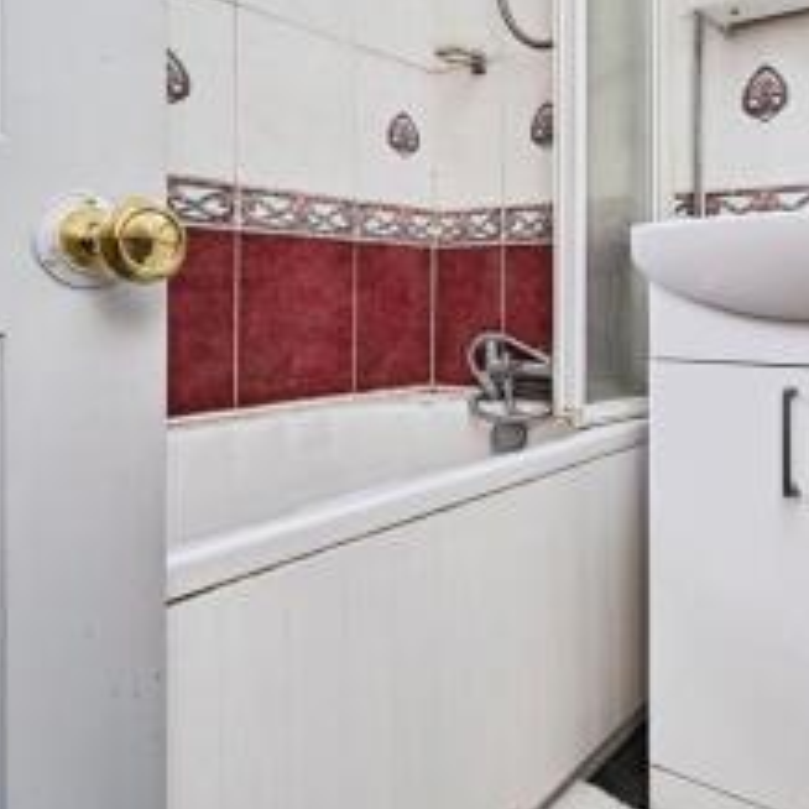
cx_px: 657
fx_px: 687
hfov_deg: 56.2
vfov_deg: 60.2
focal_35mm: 26
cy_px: 306
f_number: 8
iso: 400
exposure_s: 1/100
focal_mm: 14
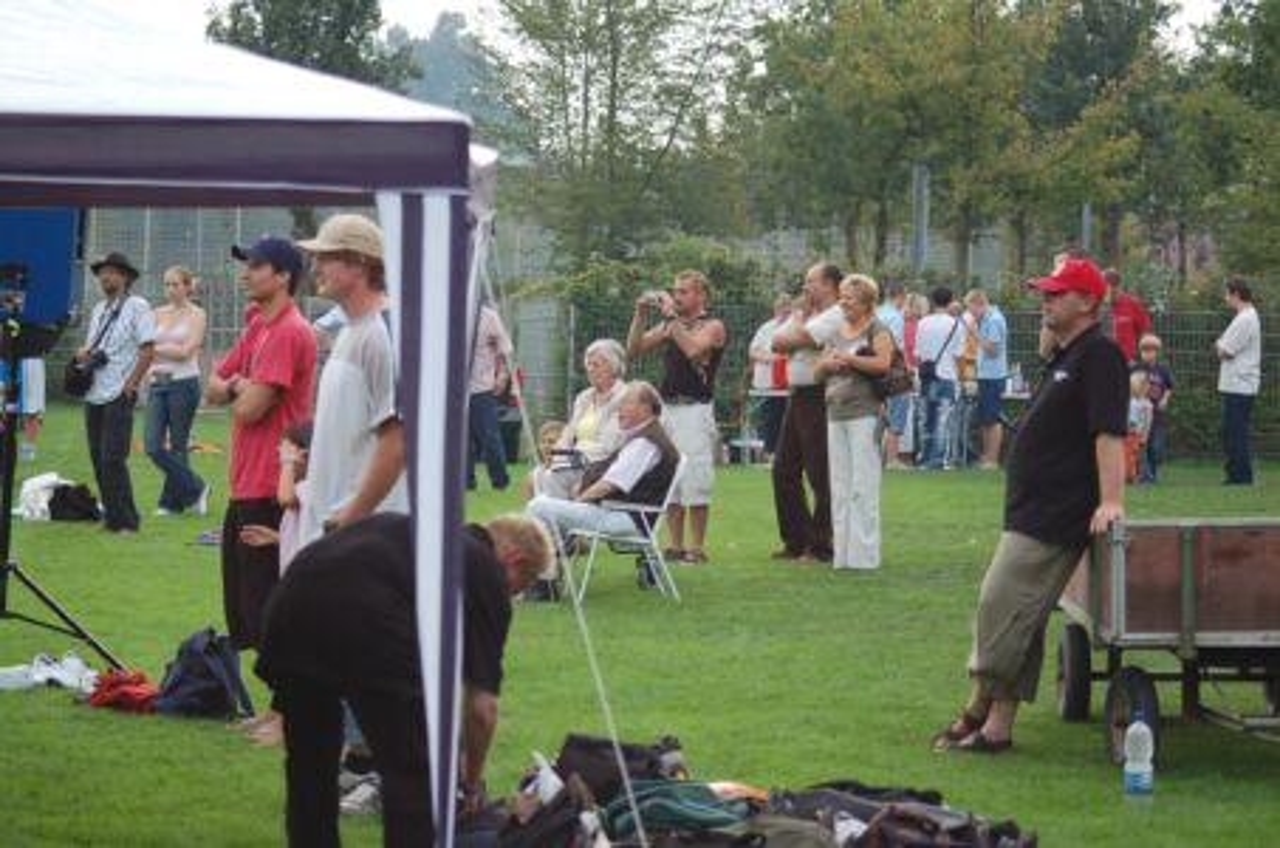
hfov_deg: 19.5
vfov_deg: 13.0
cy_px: 424
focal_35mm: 105
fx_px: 3725
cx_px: 640
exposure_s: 1/640
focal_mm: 70
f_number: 4
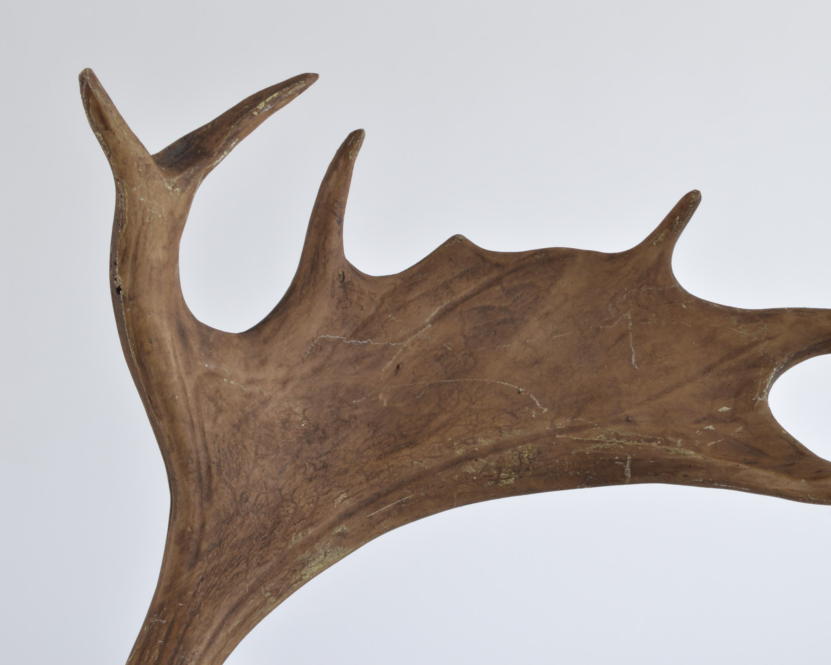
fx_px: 1465
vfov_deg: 25.6
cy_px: 332
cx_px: 498
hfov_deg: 31.6
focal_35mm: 60
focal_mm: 35
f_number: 16
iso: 200
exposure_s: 1/125
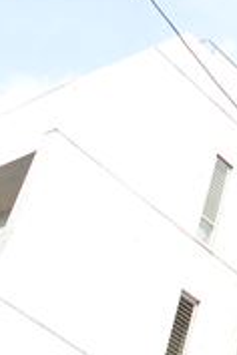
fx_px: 968
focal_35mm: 98
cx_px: 434
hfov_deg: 12.7
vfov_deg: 19.8
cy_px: -48
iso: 100
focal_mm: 18
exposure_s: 1/200
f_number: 5
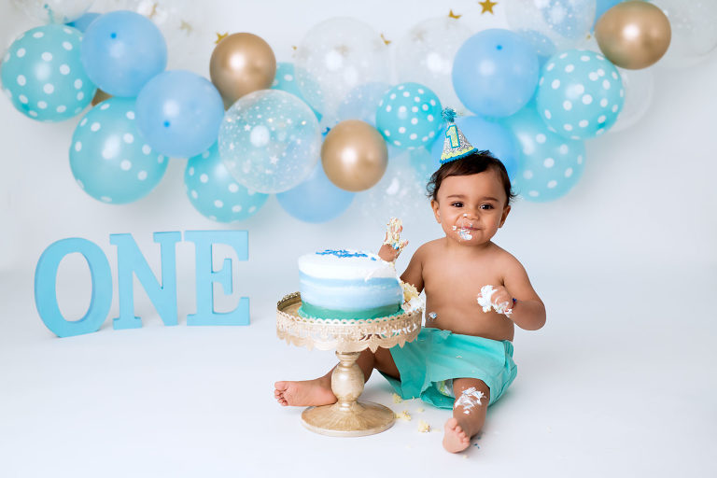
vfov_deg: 27.0
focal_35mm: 50
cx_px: 358
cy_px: 239
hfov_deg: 39.6
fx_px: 996
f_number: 3.2
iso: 125
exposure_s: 1/200
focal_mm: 50
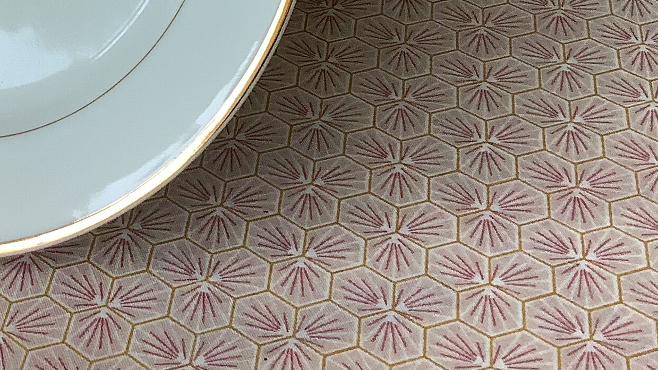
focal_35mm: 89
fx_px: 1553
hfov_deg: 23.6
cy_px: -265
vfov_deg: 12.6
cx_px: 127
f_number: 2.4
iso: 50
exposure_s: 1/120
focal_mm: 3.3
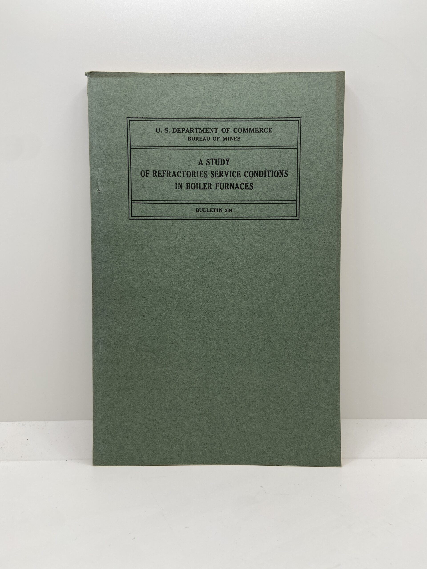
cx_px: 214
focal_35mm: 26
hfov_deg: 53.1
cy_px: 284
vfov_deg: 67.3
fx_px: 428
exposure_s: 1/231
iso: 32
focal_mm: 4.25
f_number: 1.8
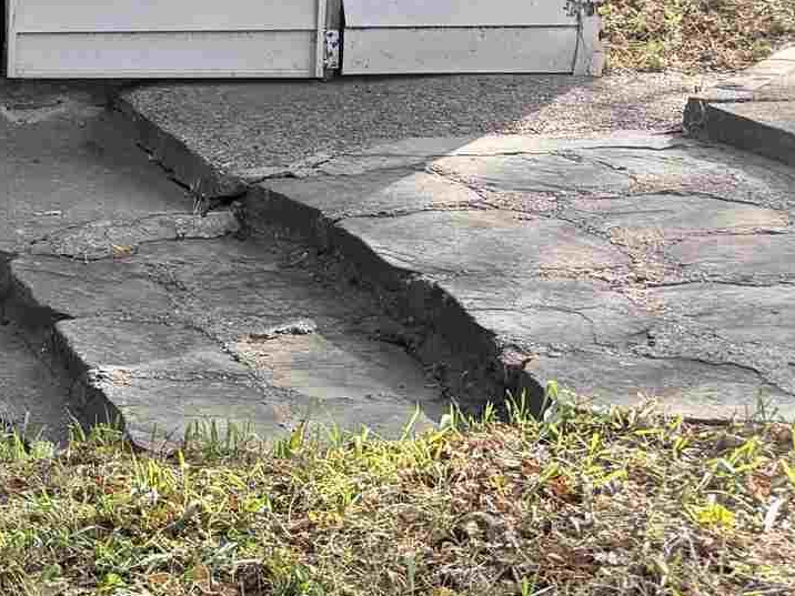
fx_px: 2366
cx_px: -775
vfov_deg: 14.2
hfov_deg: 15.4
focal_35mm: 103
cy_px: 14
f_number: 1.78
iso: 100
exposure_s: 1/1060
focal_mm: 6.76
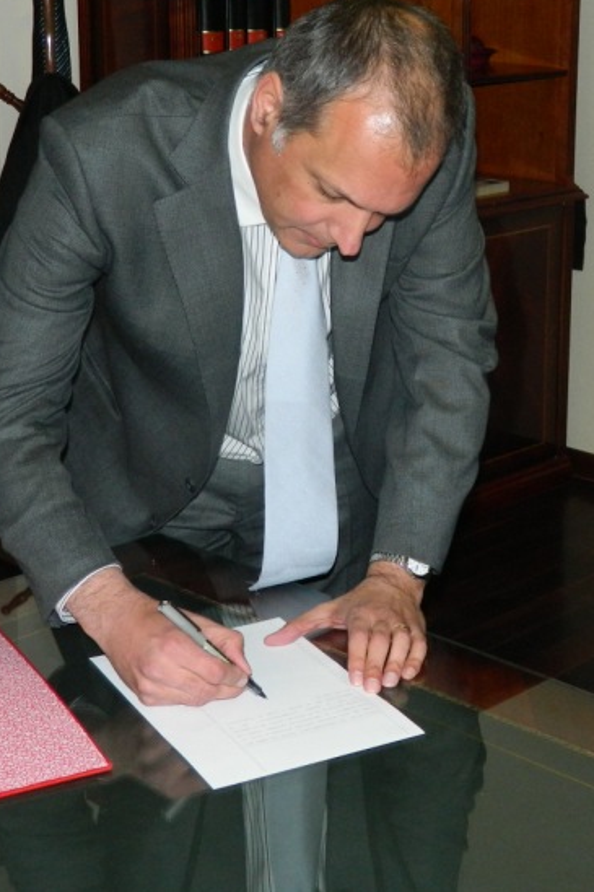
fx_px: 1684
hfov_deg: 19.7
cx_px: 503
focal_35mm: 68
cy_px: 340
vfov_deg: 29.6
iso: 200
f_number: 3.3
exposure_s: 1/40
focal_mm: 6.2
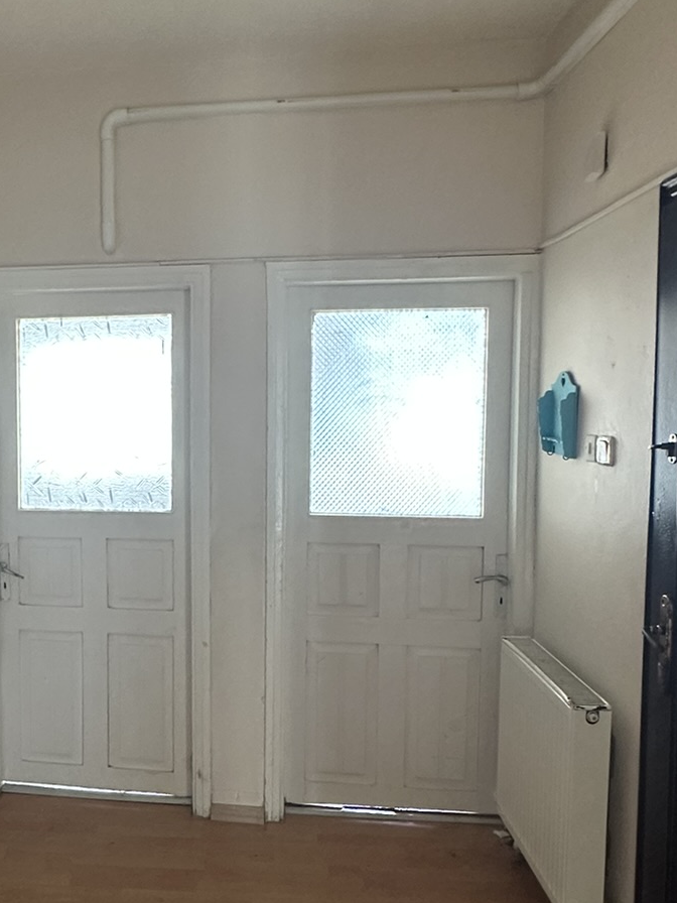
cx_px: 165
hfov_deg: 42.7
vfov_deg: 56.8
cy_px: 463
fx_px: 834
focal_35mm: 32
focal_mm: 2.22
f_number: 2.2
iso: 400
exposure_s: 1/60
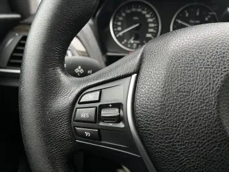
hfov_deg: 67.3
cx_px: 114
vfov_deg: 53.1
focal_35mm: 26
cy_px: 86
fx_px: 172
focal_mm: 5.7
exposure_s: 1/53
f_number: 1.5
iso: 160
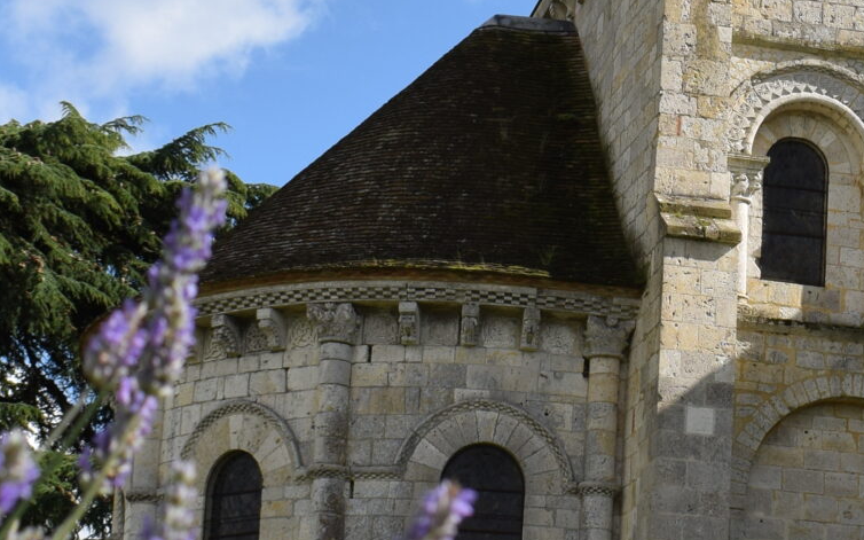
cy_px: 214
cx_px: 676
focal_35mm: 130
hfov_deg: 16.0
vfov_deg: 10.1
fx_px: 3054
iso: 200
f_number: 8
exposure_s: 1/500
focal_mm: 25
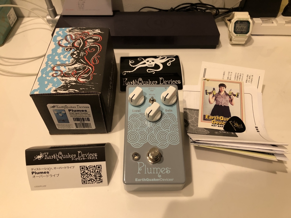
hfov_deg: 63.4
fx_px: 235
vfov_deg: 49.7
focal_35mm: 28
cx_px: 146
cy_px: 109
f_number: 1.8
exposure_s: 1/15
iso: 64
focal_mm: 3.99
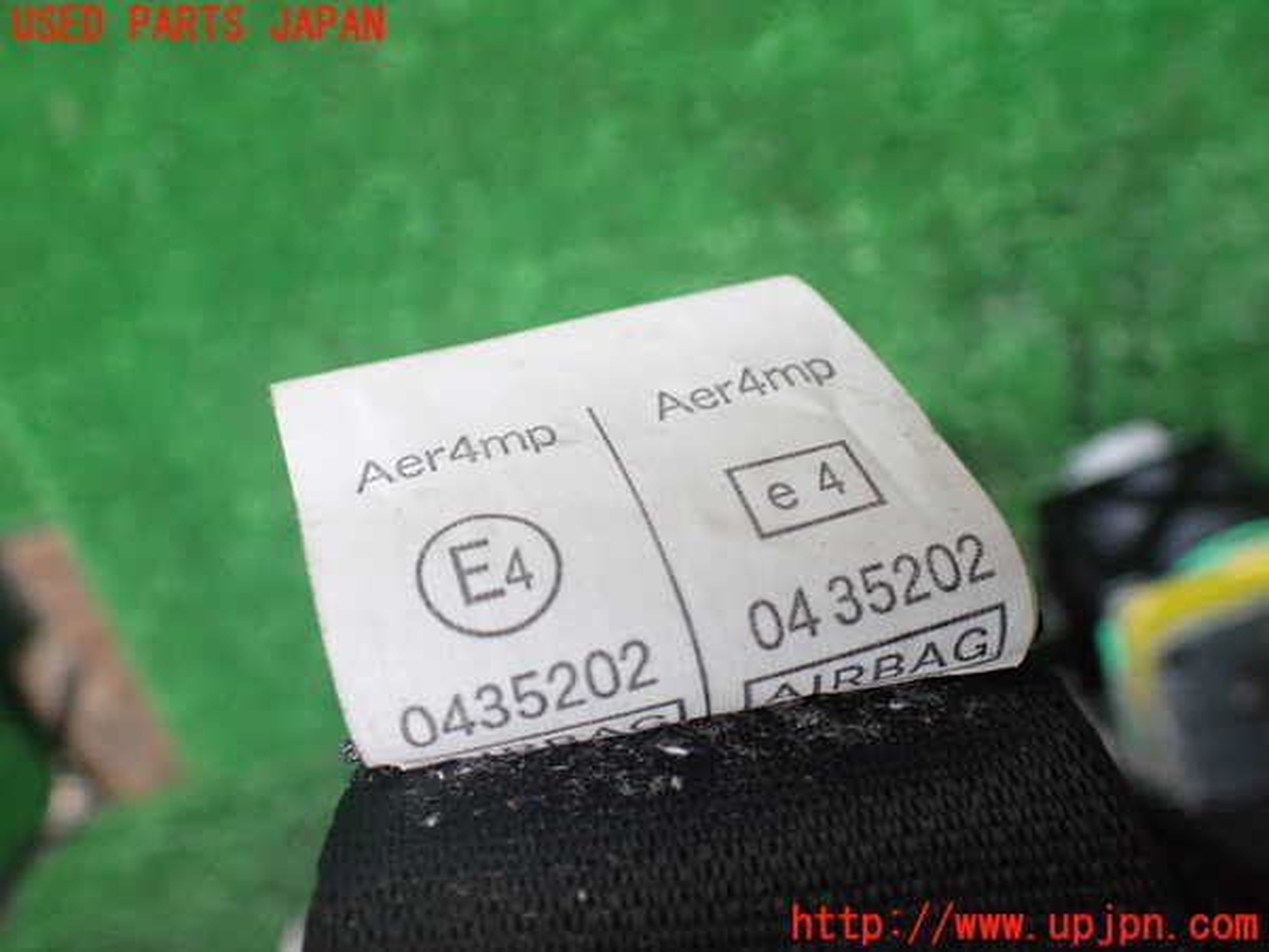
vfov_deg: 46.8
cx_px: 634
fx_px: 1100
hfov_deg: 60.0
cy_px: 476
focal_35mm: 30
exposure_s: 1/50
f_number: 2.3
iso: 800
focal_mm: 5.4
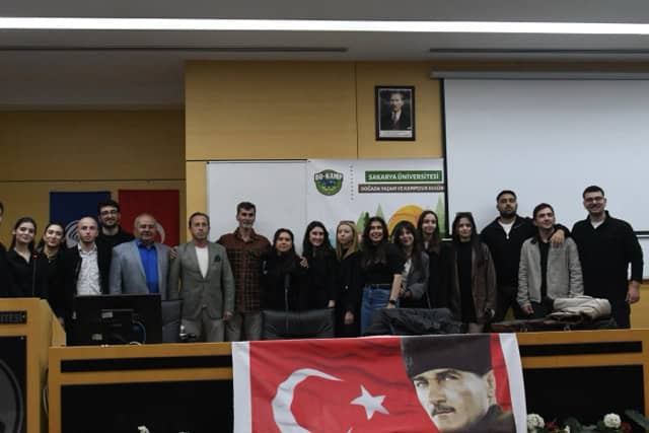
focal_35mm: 36
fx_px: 649
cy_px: 216
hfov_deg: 53.1
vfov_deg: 36.9
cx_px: 324
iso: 4000
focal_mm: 24
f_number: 5
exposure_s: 1/100
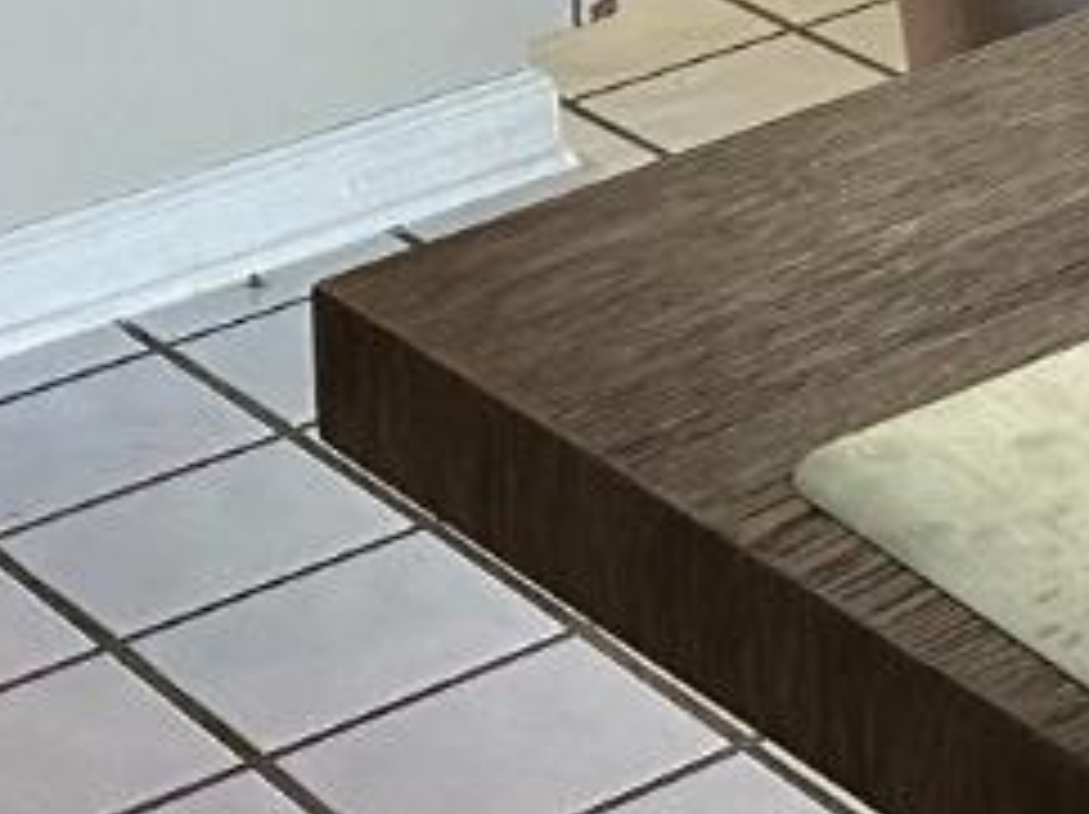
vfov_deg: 8.8
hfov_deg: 11.4
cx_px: 2452
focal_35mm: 149
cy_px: -1293
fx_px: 4683
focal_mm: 6.86
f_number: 1.78
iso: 200
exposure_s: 1/120
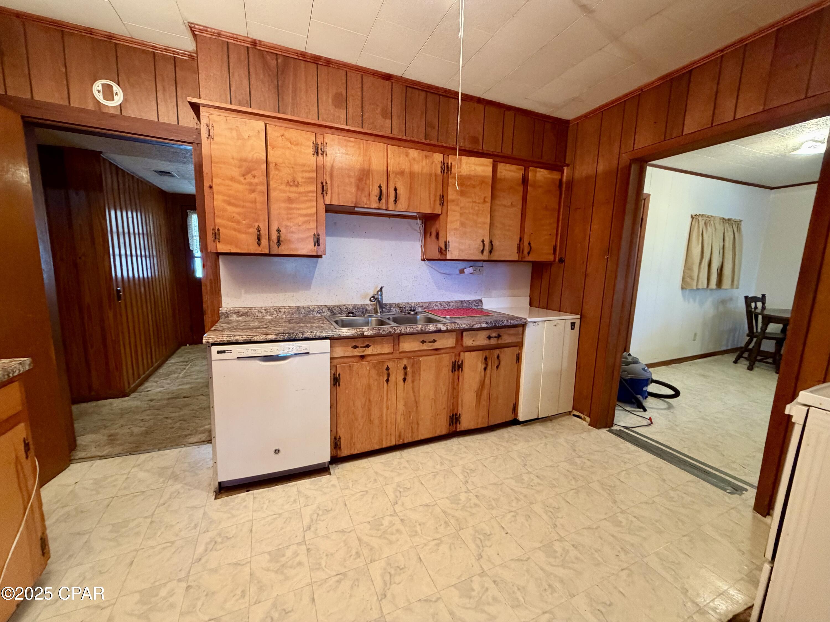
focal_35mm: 14
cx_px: 415
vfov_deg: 85.7
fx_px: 336
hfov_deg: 102.1
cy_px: 311
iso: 400
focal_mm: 2.22
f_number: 2.2
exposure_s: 1/60
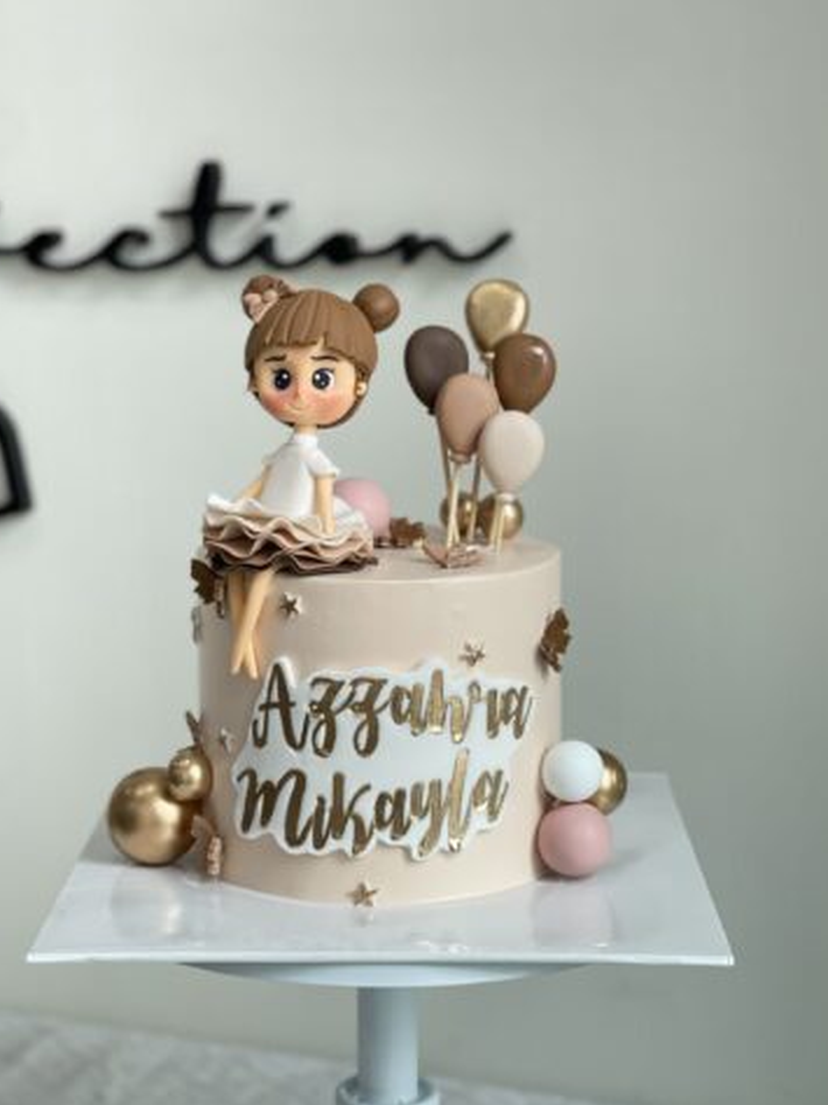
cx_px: 392
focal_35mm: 72
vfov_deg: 27.0
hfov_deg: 20.4
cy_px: 542
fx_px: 2298
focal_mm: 7.5
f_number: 2.2
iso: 40
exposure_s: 1/100
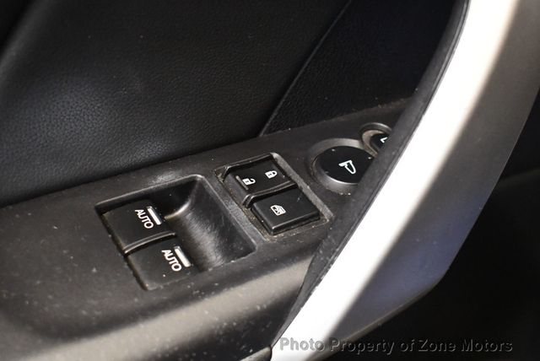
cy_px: 180
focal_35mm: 56
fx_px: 841
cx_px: 270
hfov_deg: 35.6
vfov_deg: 24.2
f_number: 4.2
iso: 5600
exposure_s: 1/60
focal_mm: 28
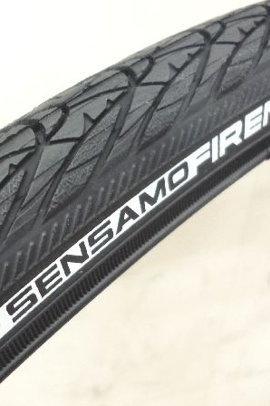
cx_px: 41
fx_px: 518
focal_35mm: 46
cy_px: 203
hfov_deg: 28.4
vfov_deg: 42.8
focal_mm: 5.5
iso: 400
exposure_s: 1/15
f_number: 2.8
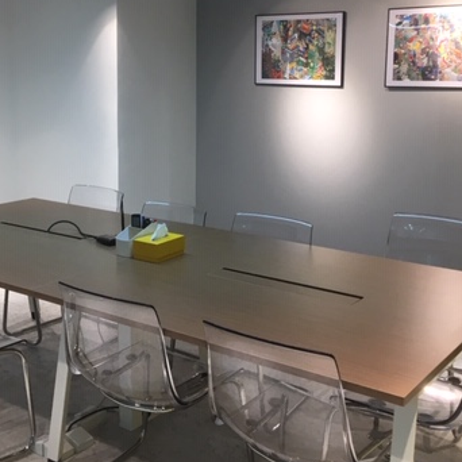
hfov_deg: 35.3
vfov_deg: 35.0
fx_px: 725
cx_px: 195
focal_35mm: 48
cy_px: 154
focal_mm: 4.15
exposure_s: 1/33
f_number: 2.2
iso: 40
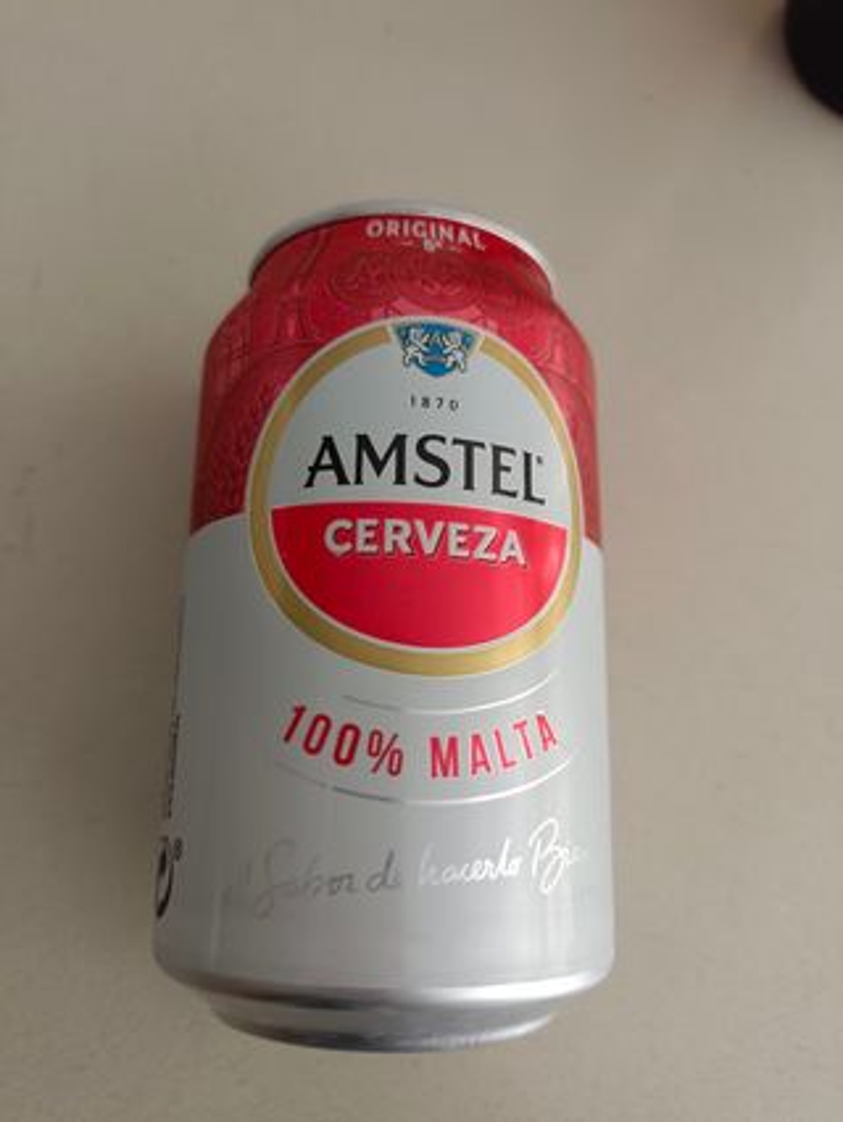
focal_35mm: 25
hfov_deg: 54.9
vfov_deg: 69.4
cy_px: 561
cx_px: 422
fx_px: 811
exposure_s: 1/50
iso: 444
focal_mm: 4.74
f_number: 1.79
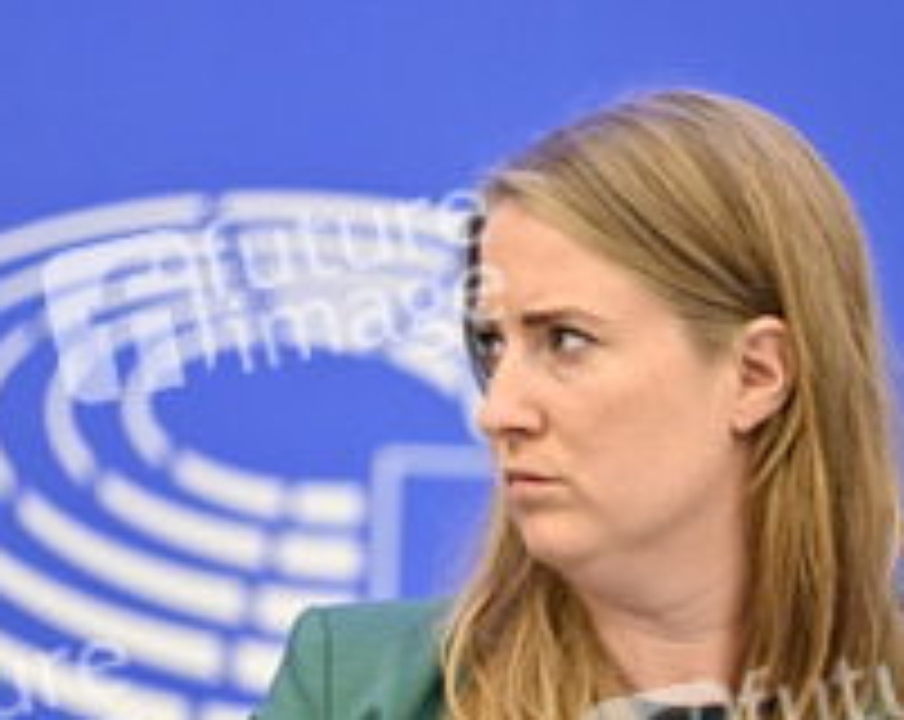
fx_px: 9987
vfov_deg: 4.1
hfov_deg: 5.2
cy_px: 522
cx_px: 405
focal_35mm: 374
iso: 2500
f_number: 2.8
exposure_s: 1/320
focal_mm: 200
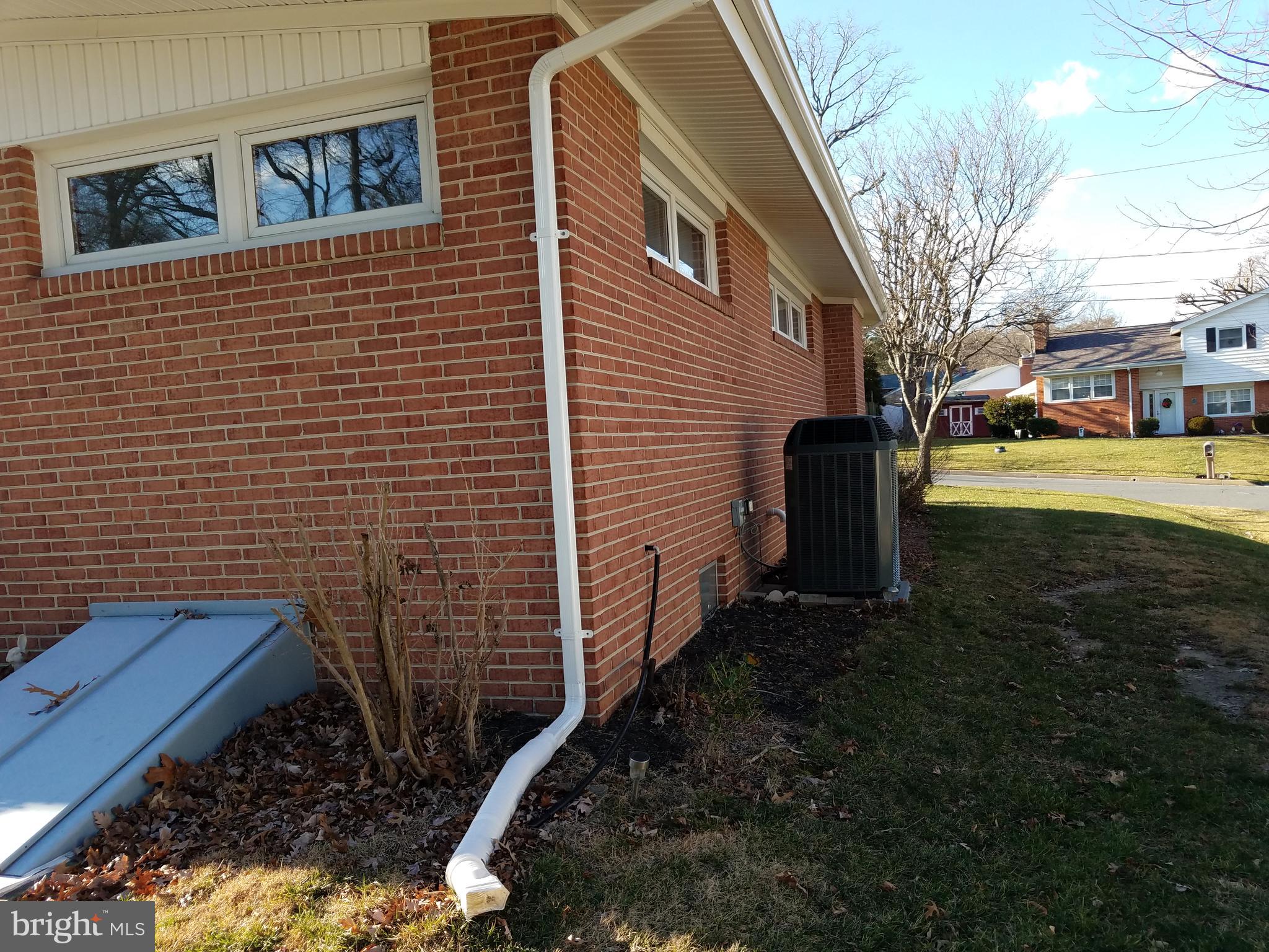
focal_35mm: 26
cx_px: 634
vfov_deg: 53.1
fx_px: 953
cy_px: 476
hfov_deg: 67.3
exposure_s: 1/546
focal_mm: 4.2
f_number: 1.7
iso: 40
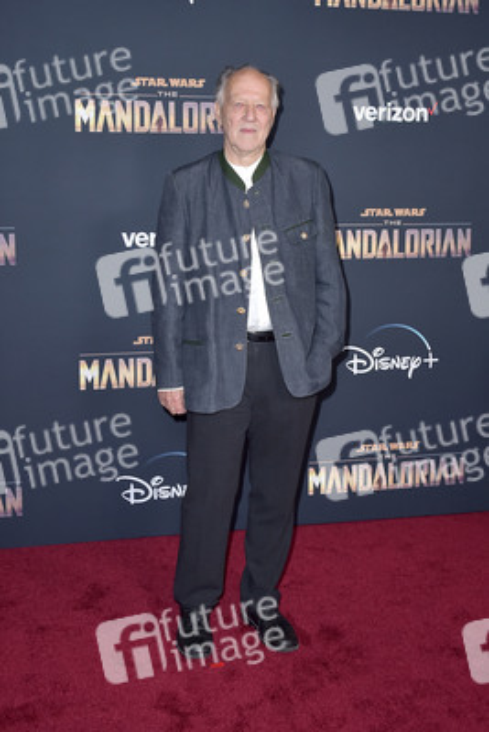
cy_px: 366
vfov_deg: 53.1
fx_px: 733
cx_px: 244
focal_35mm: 36
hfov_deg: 36.9
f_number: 7.1
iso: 500
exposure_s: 1/250
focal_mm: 36
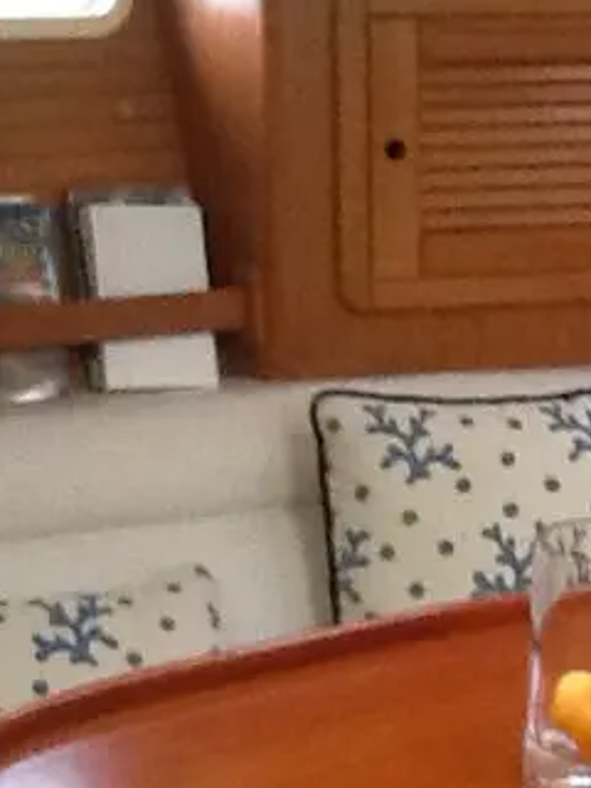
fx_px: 2504
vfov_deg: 17.9
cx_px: 552
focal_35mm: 110
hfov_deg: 13.3
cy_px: 492
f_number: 2.4
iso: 200
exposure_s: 1/30
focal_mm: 2.03
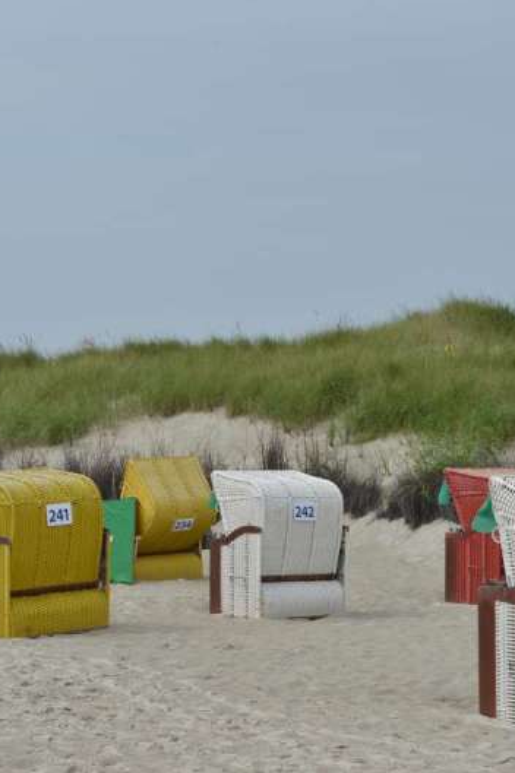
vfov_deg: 19.3
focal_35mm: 106
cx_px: 258
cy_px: 384
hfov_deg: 12.9
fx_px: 2277
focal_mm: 70
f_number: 13
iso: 125
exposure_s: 1/200
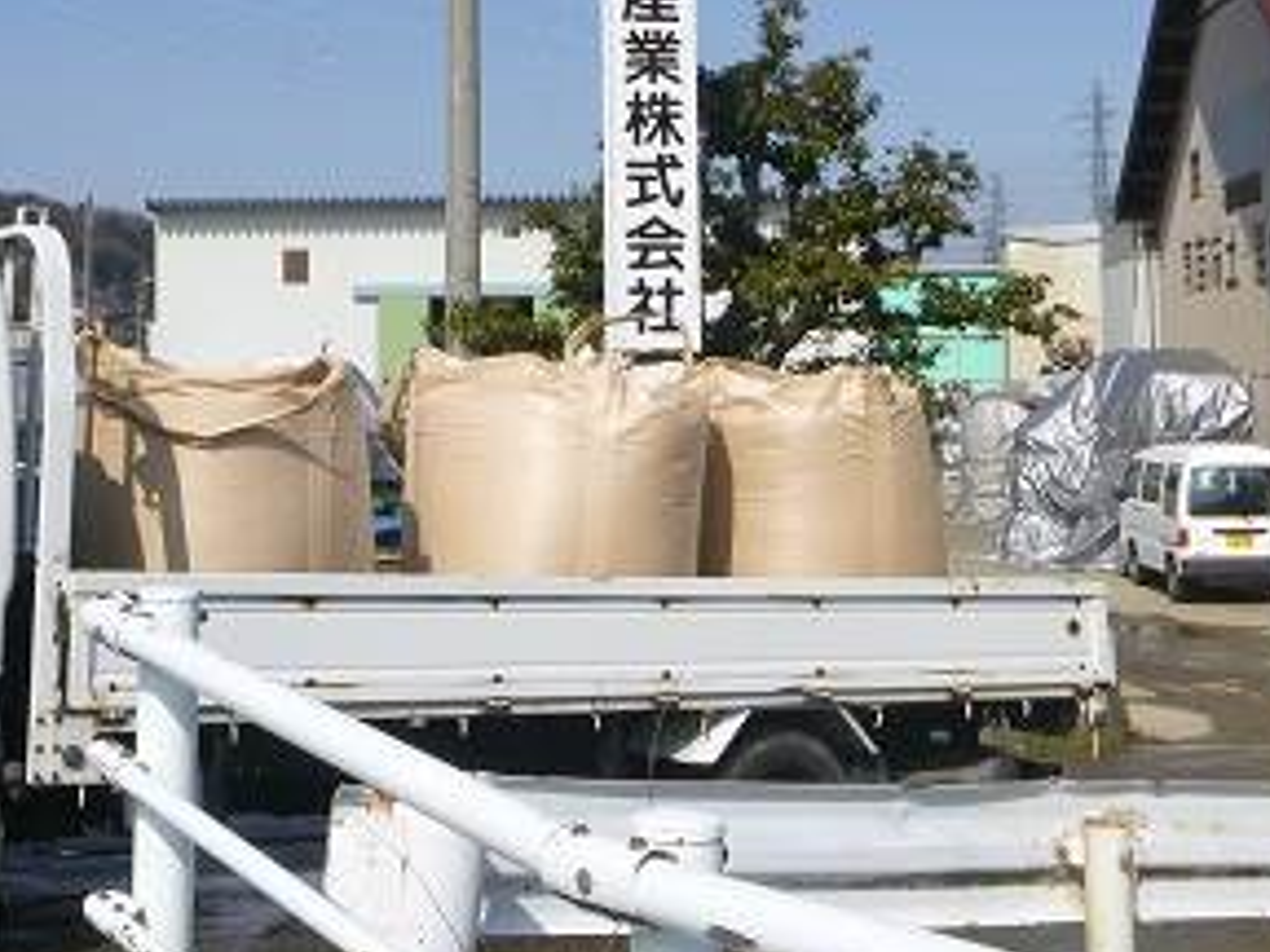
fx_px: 2201
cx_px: 318
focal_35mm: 60
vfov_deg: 24.1
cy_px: 218
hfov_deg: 31.6
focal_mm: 4.5
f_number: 3.9
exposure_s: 1/1000
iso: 100
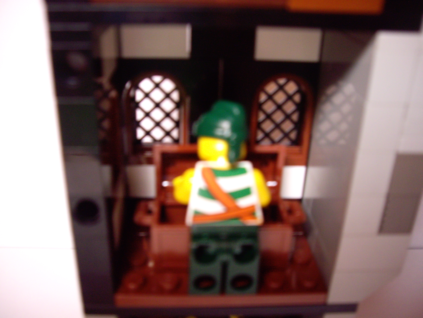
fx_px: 464
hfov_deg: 49.0
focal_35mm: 38
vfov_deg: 37.7
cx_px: 212
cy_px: 159
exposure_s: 1/40
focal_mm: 6.2
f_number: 2.7
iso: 200
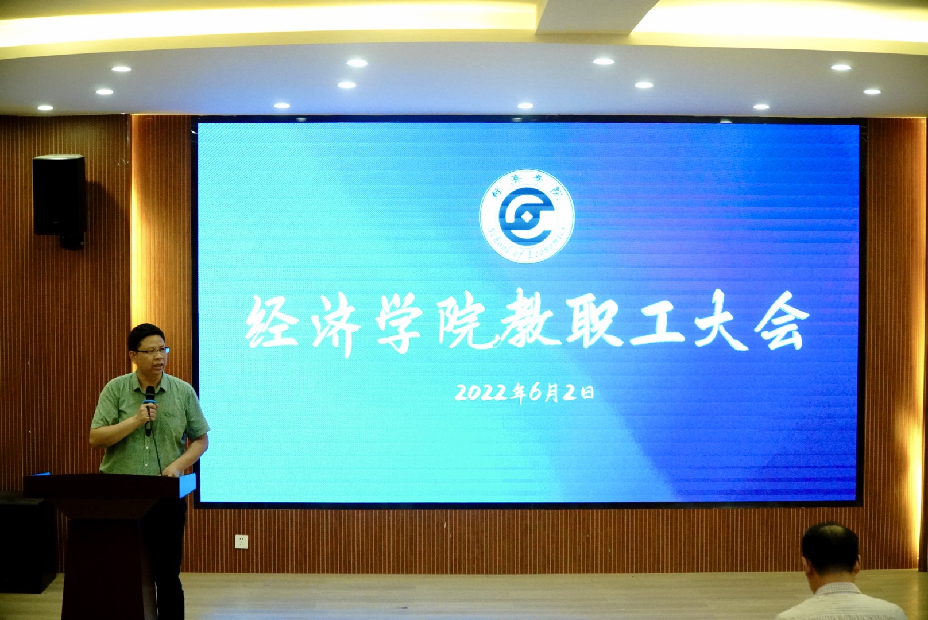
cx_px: 464
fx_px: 1548
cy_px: 310
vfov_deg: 22.7
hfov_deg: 33.4
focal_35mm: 60
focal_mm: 40
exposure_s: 1/640
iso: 8000
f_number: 4
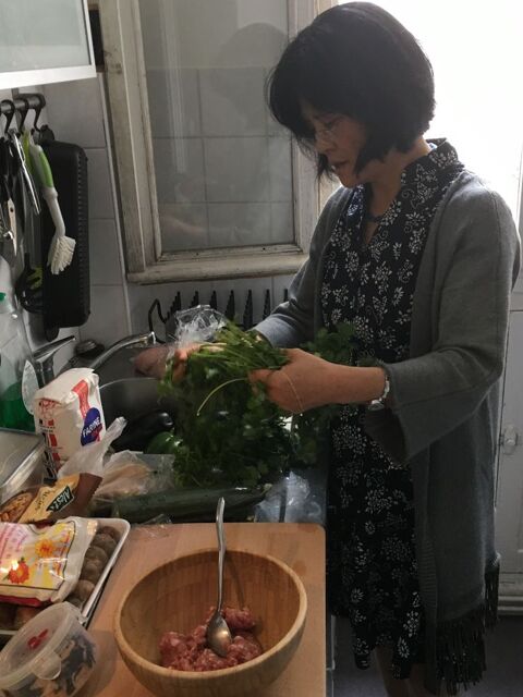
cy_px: 348
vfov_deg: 61.7
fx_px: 584
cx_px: 262
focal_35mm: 29
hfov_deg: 48.2
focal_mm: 4.15
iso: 64
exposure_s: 1/33
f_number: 2.2
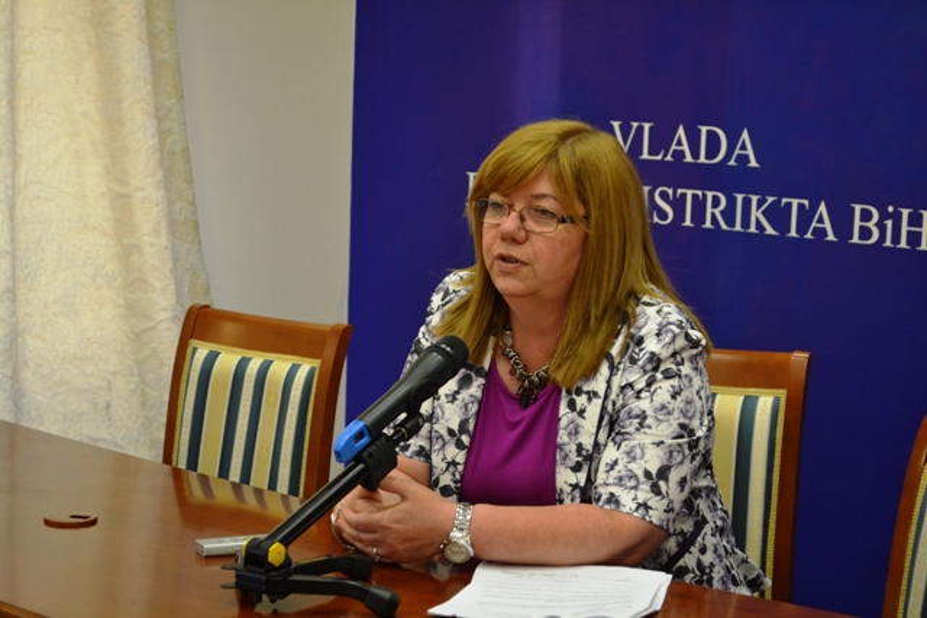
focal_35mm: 82
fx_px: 2125
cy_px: 309
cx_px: 464
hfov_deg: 24.6
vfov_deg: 16.6
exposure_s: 1/60
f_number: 5.6
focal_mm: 55
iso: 900
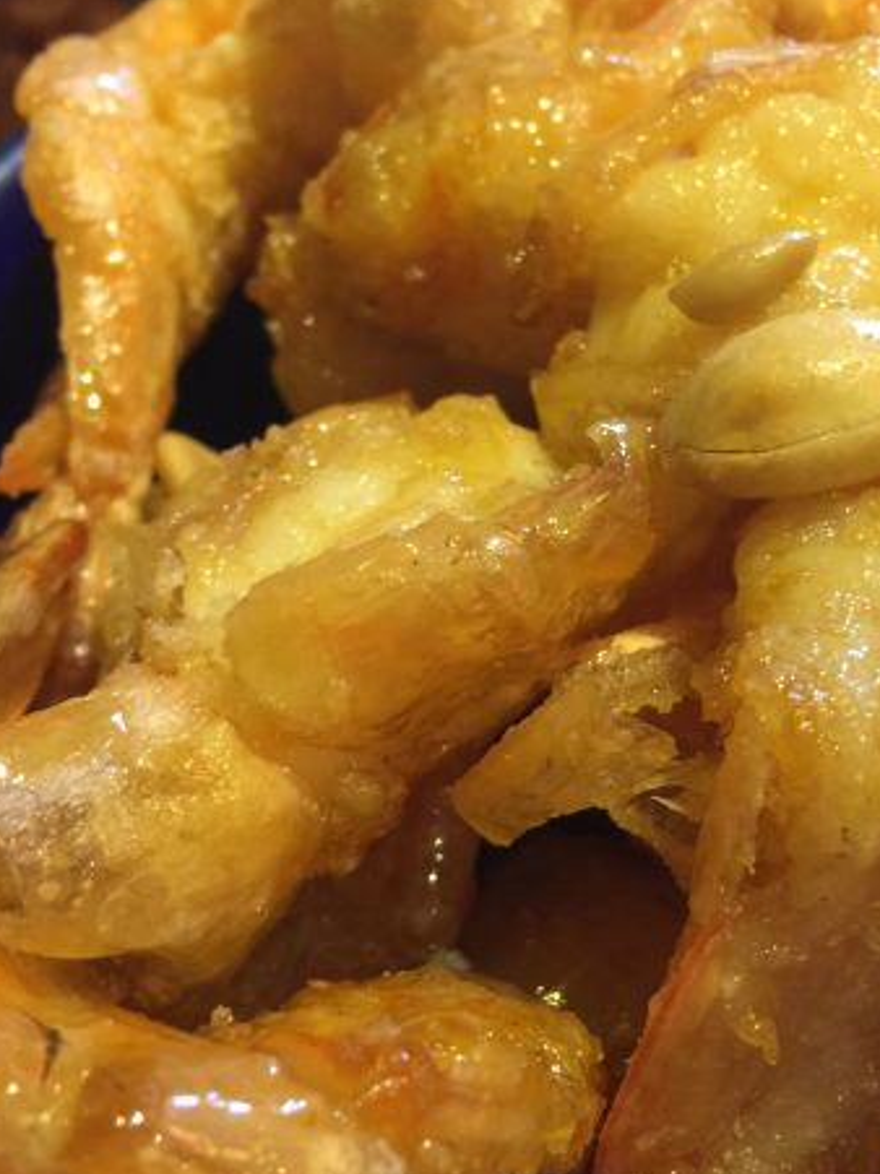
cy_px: 562
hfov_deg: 31.8
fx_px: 1526
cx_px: 626
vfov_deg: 42.1
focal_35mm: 45
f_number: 2.2
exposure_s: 1/10
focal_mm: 4.15
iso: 100
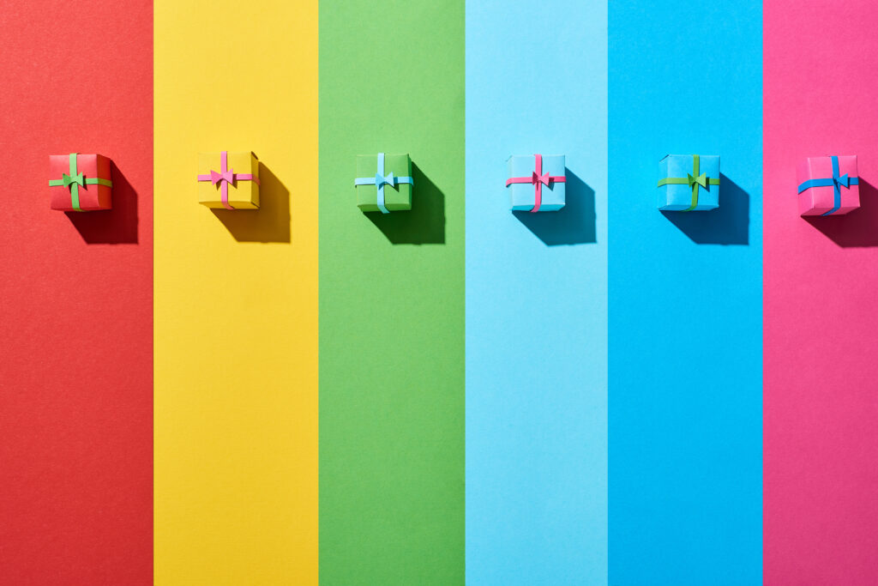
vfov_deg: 27.0
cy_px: 293
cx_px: 439
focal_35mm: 50
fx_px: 1220
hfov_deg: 39.6
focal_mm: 50
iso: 125
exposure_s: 1/160
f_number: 9
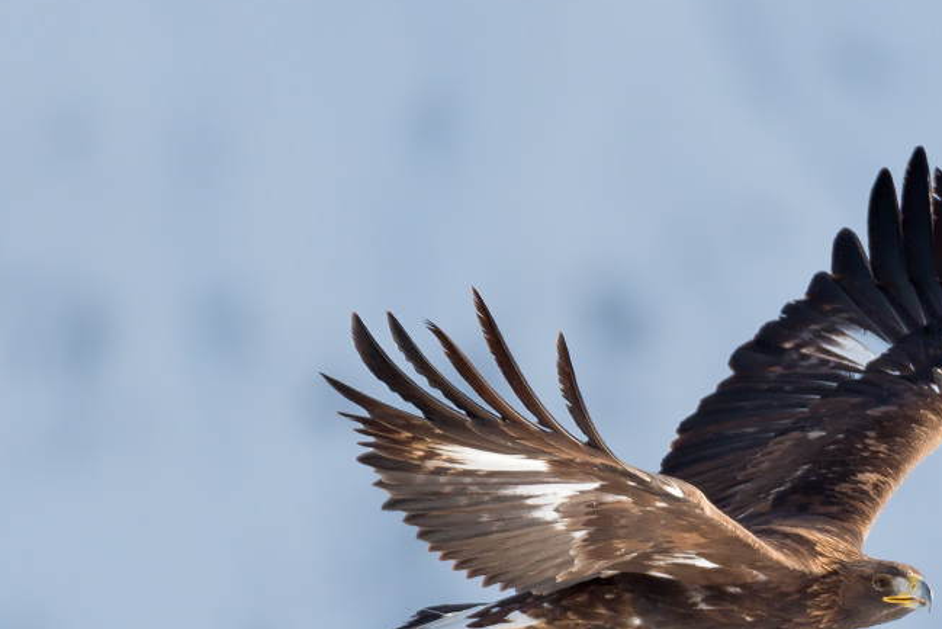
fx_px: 43548
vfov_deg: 0.8
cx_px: 811
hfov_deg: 1.2
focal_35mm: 1664
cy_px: 561
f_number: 7.1
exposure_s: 1/3200
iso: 500
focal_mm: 600
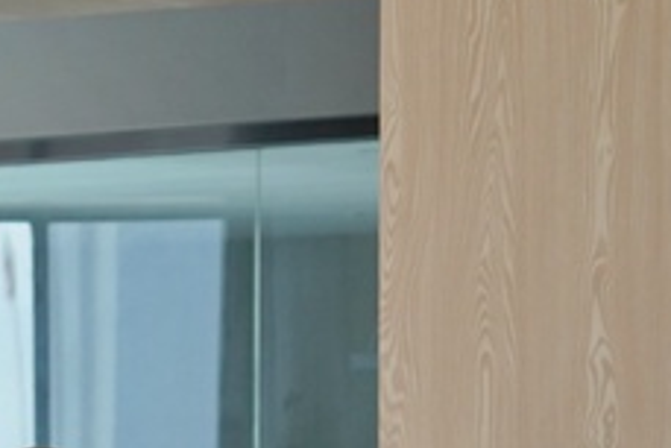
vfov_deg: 5.0
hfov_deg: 7.4
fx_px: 5129
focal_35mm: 275
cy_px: 669
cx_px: -346
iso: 1000
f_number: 3.2
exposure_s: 1/100
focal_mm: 60.4
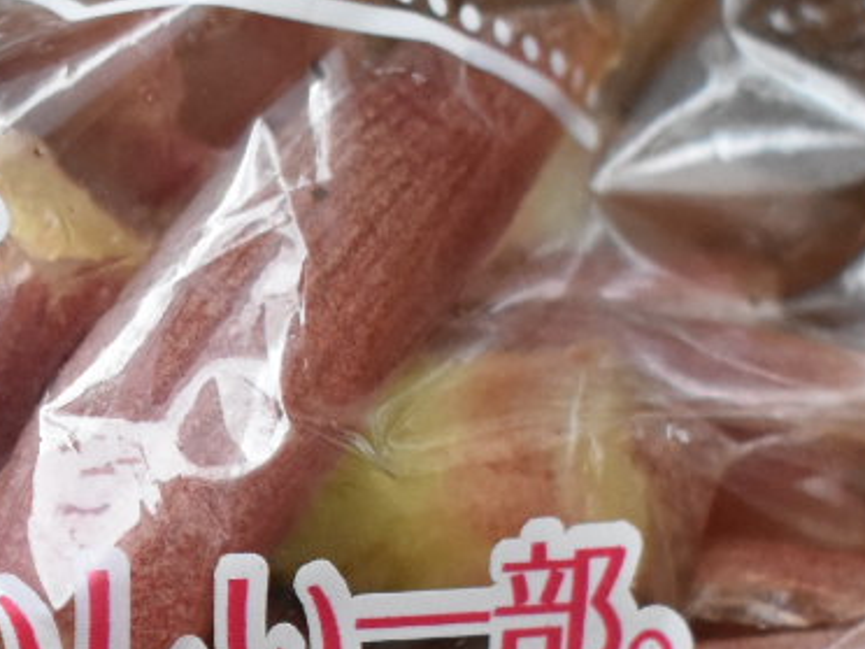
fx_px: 5647
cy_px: 963
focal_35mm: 226
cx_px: -309
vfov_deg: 6.5
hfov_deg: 8.6
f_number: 5
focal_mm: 36
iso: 1800
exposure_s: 1/250
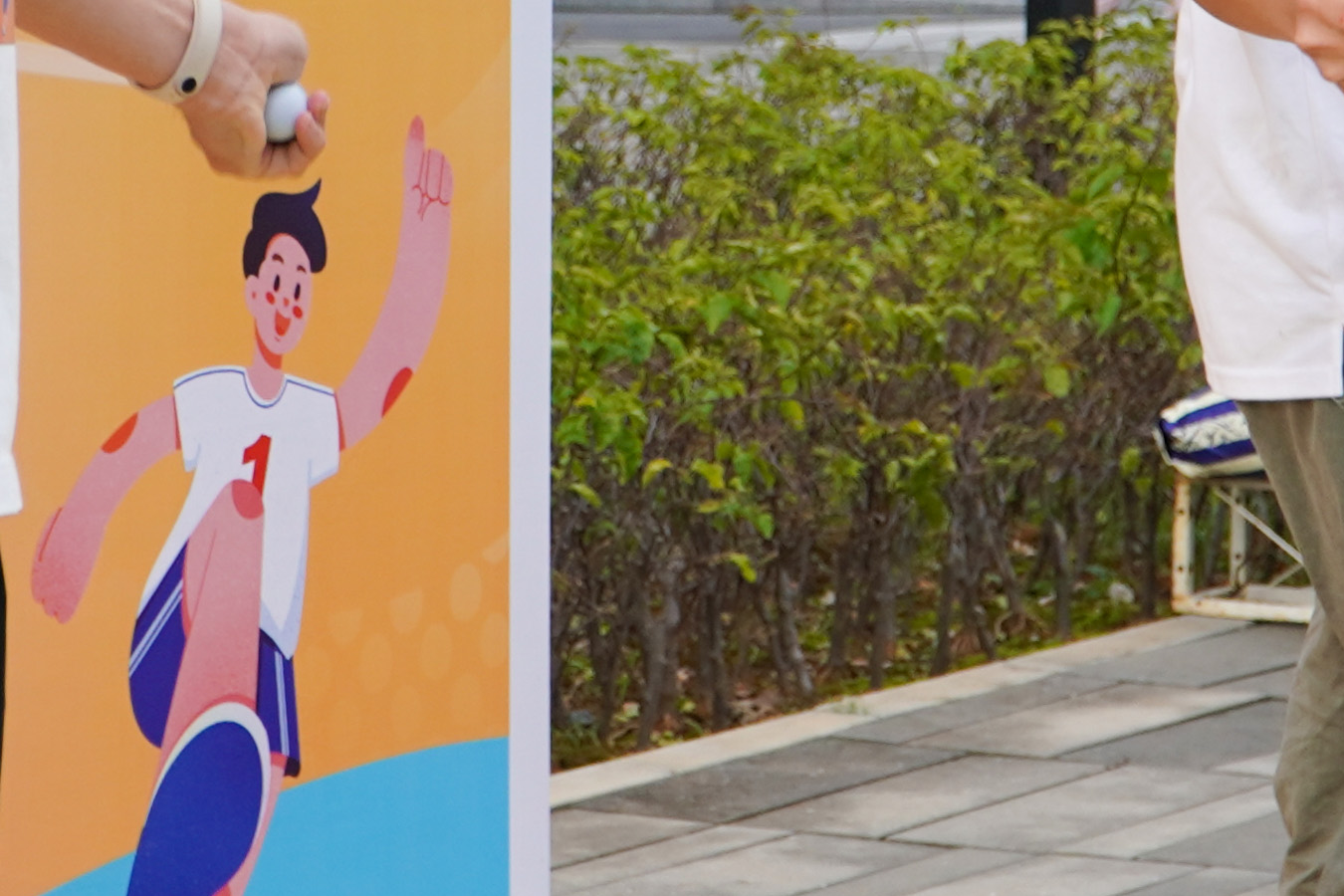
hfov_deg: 12.8
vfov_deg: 8.6
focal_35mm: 160
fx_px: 5973
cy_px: 159
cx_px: 550
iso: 100
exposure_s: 1/320
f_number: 4
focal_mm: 24
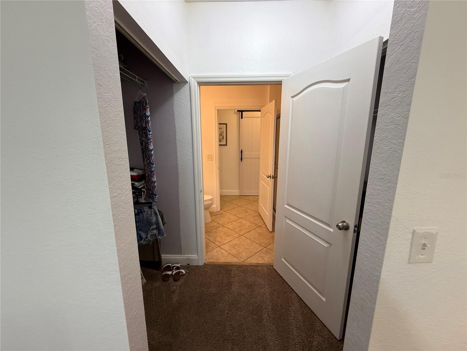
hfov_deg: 102.1
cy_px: 176
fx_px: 189
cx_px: 234
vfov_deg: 85.7
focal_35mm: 14
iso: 320
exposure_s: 1/120
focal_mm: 2.22
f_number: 2.2
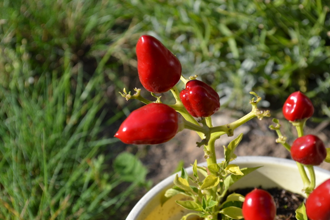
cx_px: 165
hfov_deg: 24.6
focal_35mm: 82
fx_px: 756
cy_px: 110
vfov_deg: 16.6
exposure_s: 1/125
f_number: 8
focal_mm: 55
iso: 100
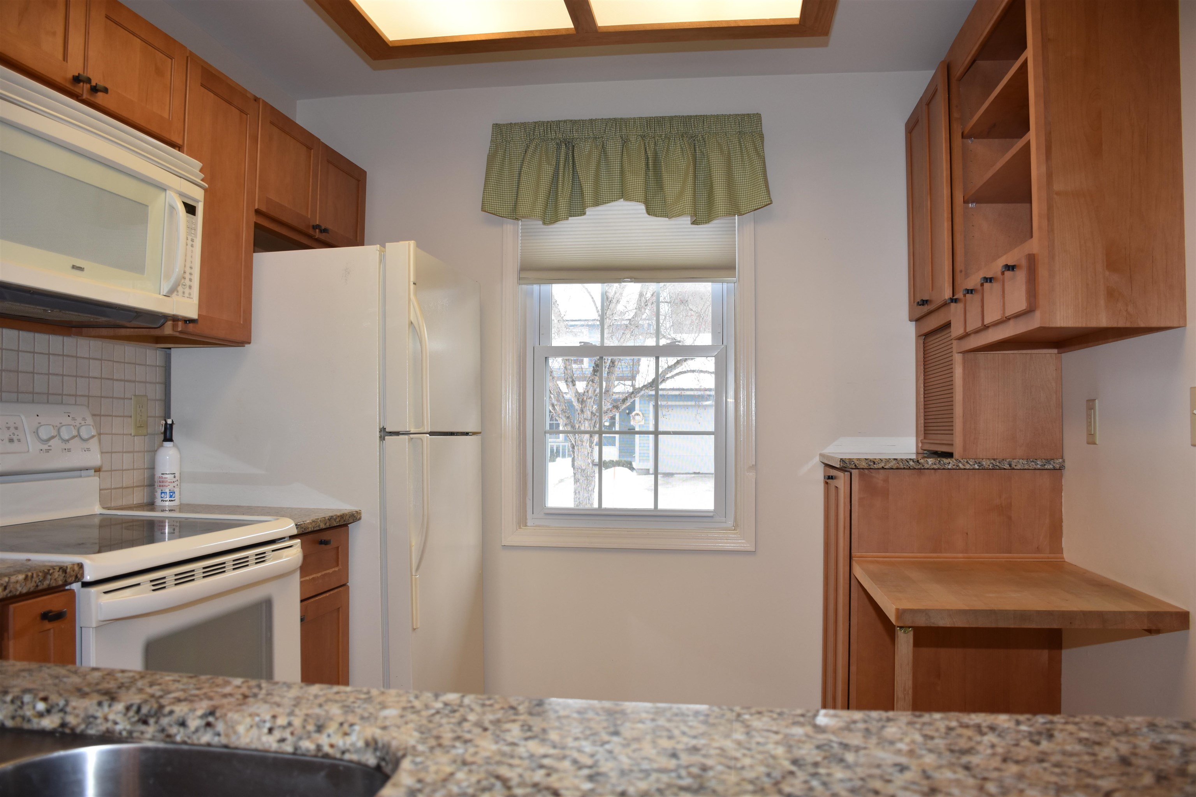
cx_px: 598
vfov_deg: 47.9
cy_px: 398
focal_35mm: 27
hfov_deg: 67.4
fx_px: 897
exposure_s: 1/60
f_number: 4
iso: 200
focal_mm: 18
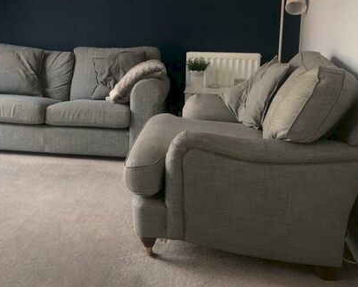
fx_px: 498
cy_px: 101
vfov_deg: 31.9
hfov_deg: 39.0
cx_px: 114
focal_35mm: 47
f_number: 1.8
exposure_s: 1/50
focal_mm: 3.99
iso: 20
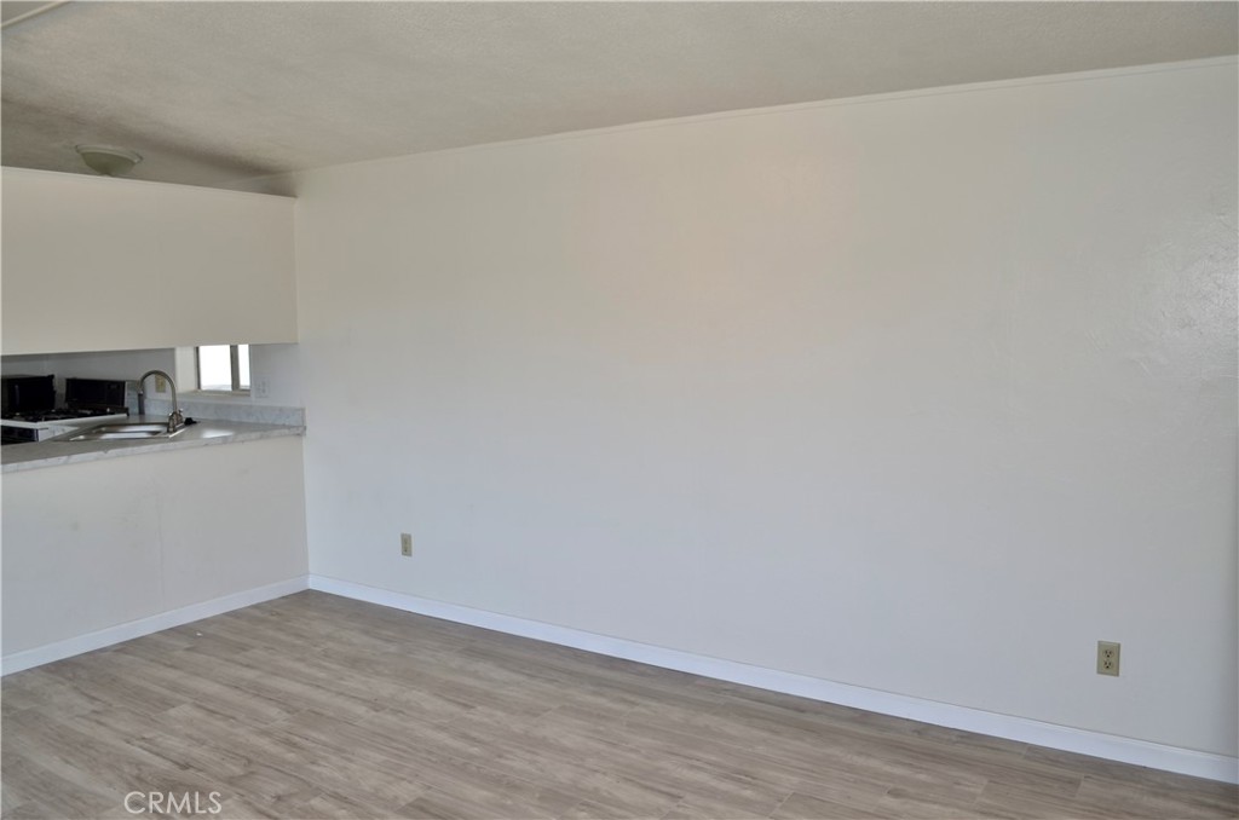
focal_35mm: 27
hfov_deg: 67.5
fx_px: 927
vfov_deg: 47.7
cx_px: 620
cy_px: 410
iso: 200
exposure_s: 1/100
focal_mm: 18
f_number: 6.3
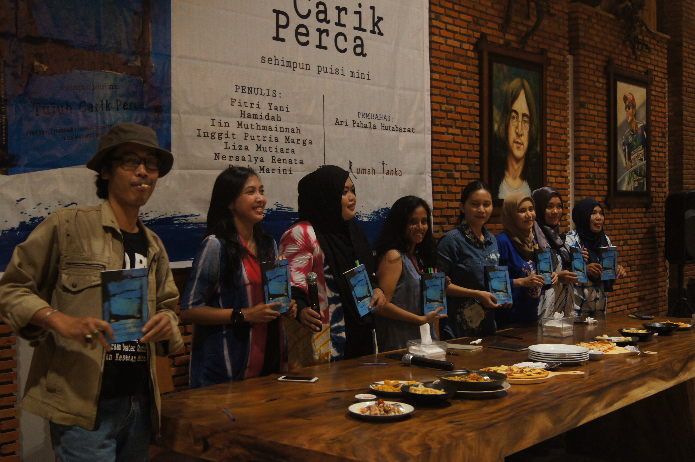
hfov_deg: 43.6
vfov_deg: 29.8
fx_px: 868
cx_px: 348
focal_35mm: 45
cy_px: 231
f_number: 4.5
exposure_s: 1/25
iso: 1600
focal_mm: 30
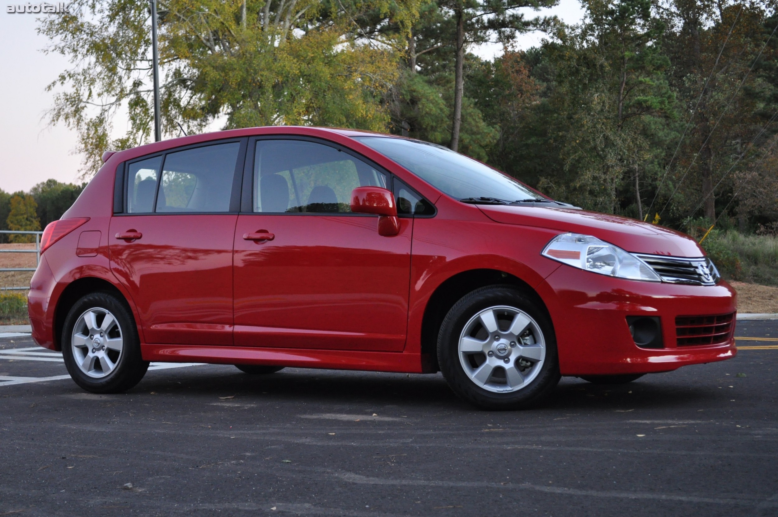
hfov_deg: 35.1
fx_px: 1230
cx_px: 389
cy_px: 258
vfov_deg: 23.7
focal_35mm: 57
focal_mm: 38
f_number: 5
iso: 1100
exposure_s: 1/30
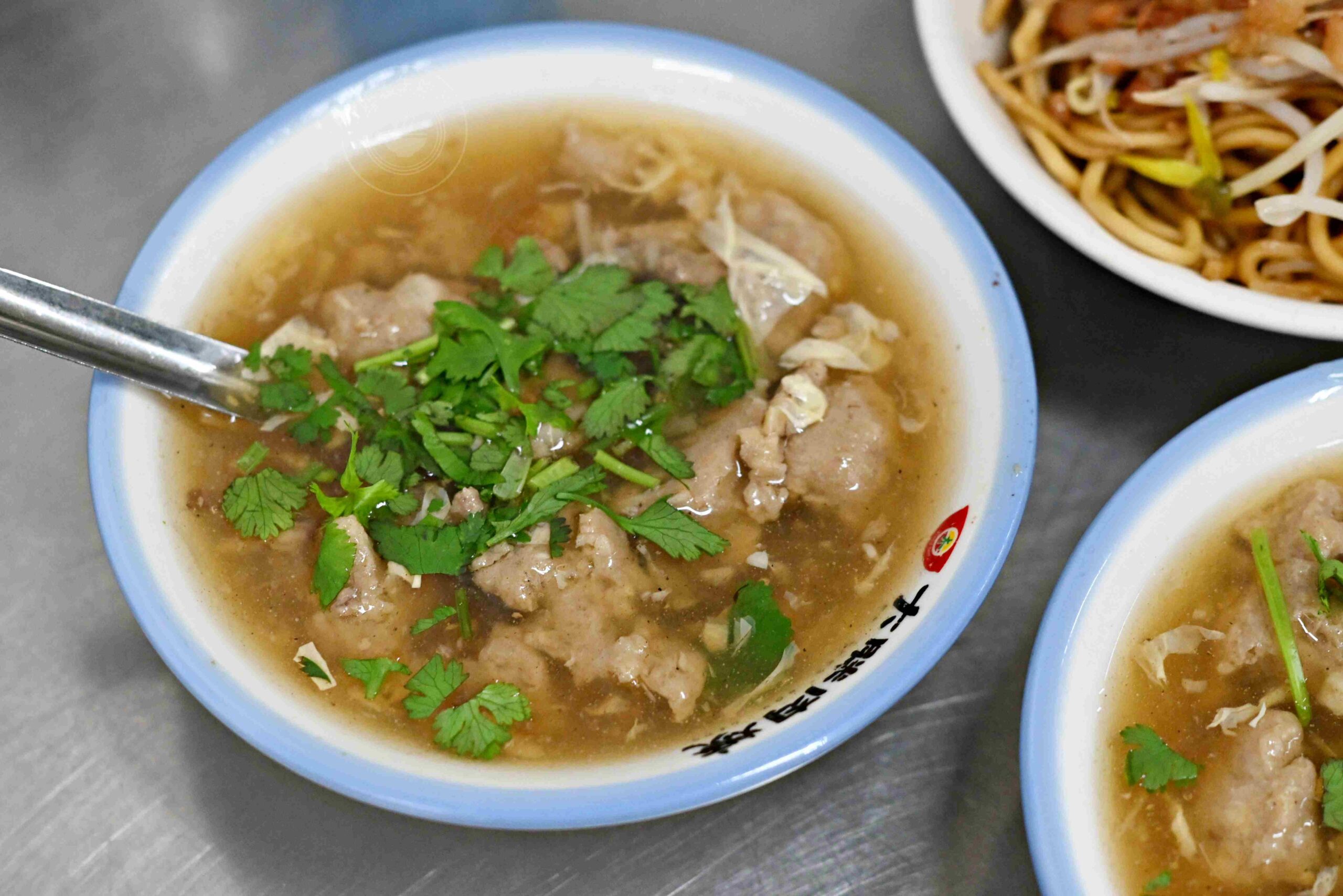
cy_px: 448
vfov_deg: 18.2
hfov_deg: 27.0
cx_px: 672
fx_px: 2798
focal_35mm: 75
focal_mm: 50
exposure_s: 1/200
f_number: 3.2
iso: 2200
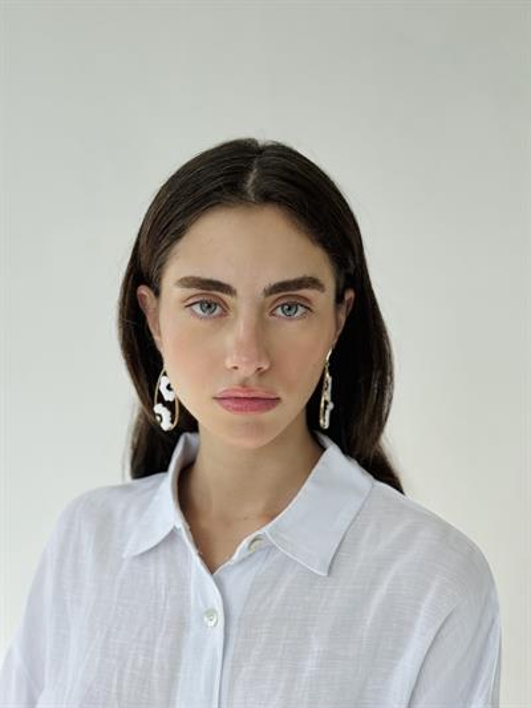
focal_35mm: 48
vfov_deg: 39.6
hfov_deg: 30.3
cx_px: 266
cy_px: 354
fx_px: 981
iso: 64
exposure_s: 1/568
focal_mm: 6.76
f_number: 1.78
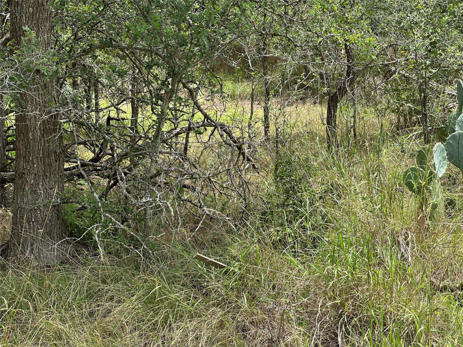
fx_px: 1030
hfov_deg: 25.3
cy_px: 174
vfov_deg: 19.1
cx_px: 232
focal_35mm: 77
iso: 32
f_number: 2.8
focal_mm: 9
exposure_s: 1/274
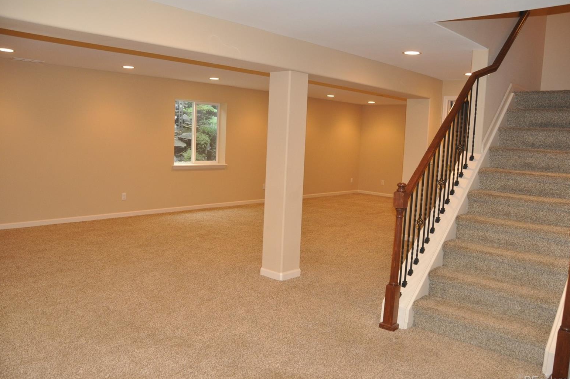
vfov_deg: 46.3
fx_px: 443
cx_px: 289
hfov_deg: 65.5
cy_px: 192
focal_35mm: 28
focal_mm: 18
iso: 800
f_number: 3.5
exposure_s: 1/60
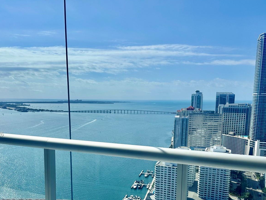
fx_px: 254
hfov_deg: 55.2
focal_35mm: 33
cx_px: 115
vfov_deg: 42.3
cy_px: 134
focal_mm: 6.86
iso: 80
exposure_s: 1/4762
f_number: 1.78
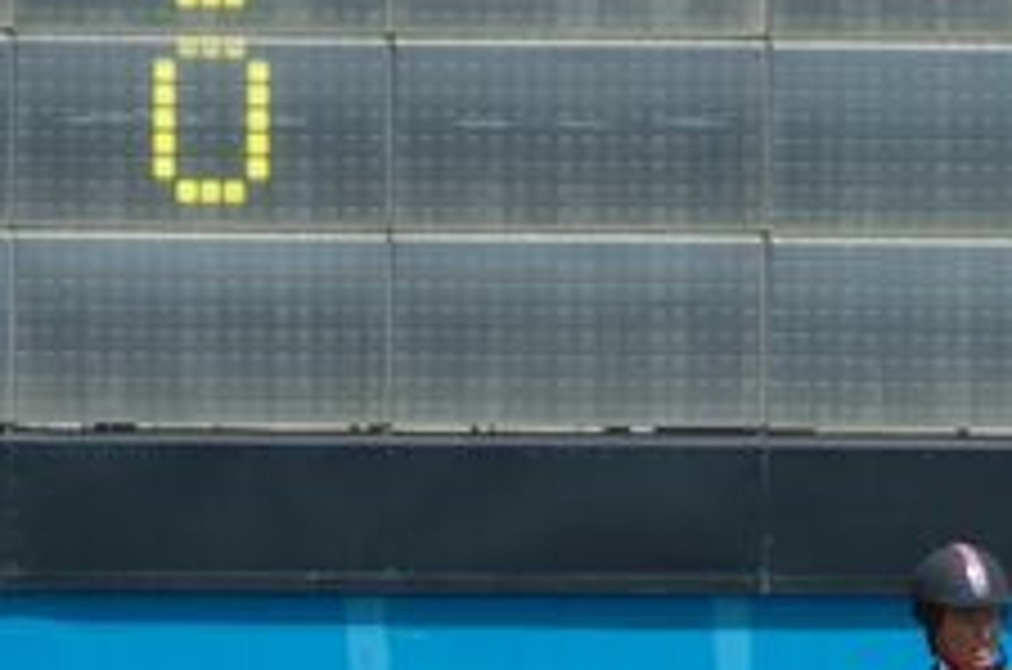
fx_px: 47968
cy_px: 872
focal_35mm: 1710
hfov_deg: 1.2
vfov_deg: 0.8
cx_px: 702
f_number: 5.6
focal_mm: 400
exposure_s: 1/800
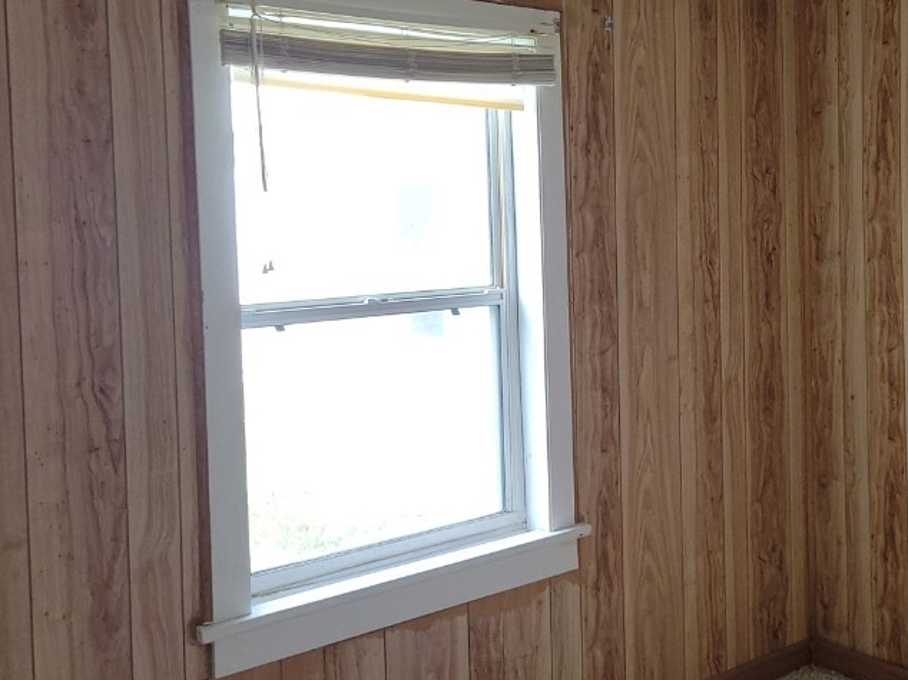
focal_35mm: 42
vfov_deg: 34.1
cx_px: 716
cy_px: 251
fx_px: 1101
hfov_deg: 42.9
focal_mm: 5.4
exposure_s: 1/60
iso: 125
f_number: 1.8
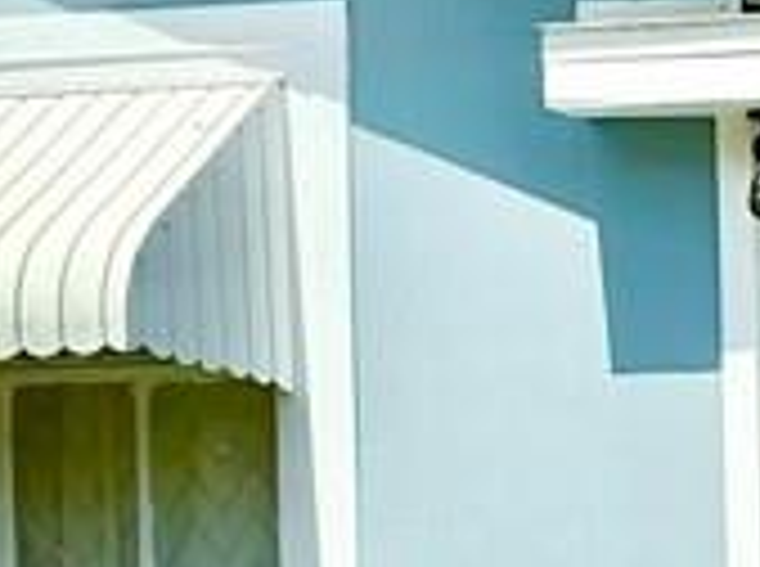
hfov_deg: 20.7
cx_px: 1034
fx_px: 1862
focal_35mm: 85
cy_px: 684
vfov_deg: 16.6
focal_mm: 2.22
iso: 50
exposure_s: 1/3125
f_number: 2.2
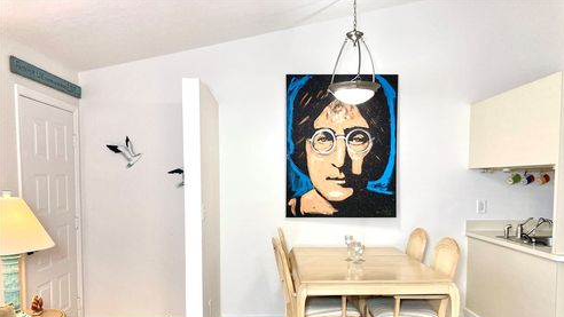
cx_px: 285
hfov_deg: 62.6
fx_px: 464
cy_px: 212
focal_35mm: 31
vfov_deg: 37.4
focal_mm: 3.99
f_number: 1.8
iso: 100
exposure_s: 1/60
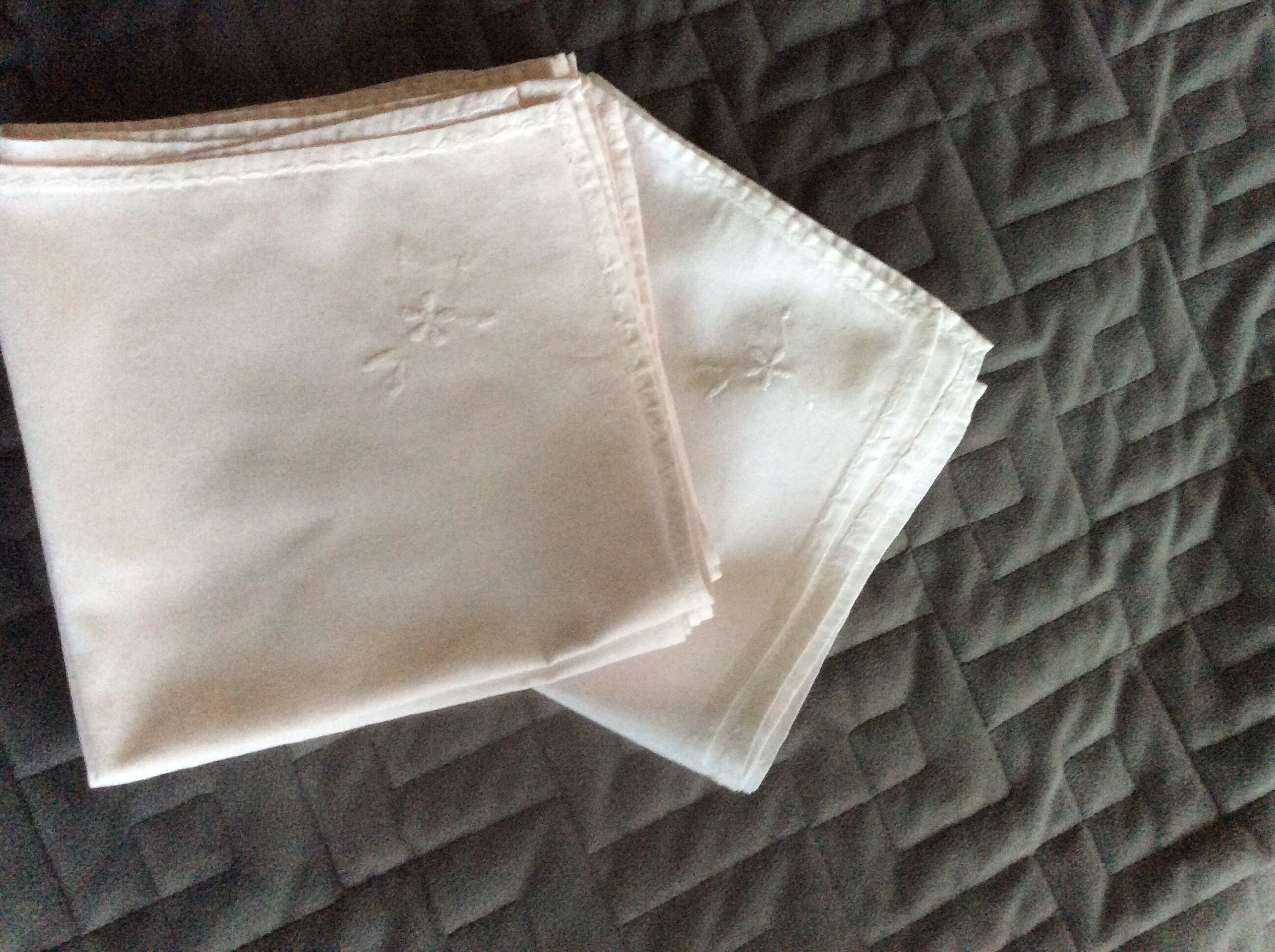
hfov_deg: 56.9
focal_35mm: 32
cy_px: 476
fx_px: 1177
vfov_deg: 44.1
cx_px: 638
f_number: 2.4
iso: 320
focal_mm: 3.3
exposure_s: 1/25
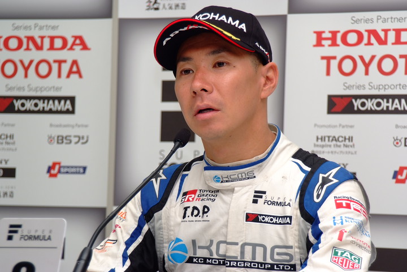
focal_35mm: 188
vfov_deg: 7.3
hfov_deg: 10.9
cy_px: 136
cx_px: 204
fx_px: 2125
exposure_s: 1/250
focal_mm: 125
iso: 400
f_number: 5.6
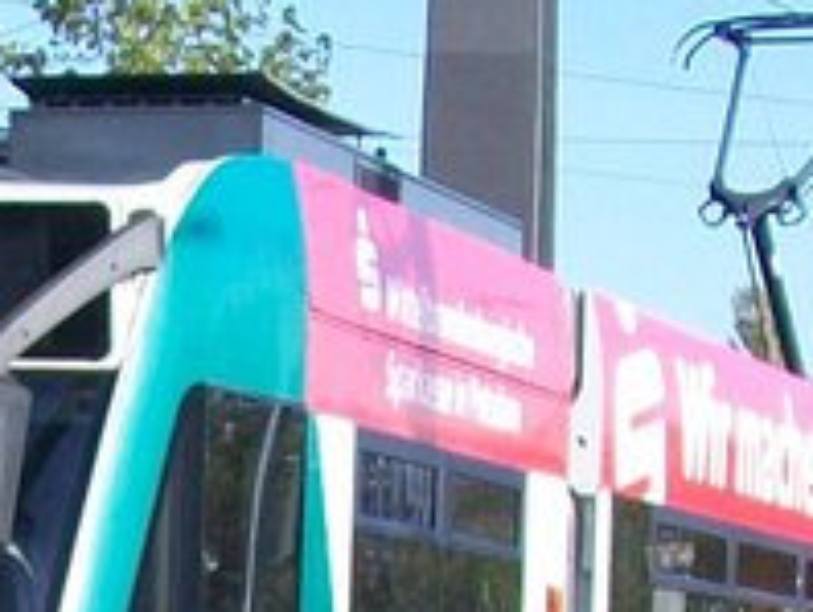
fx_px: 5126
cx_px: -530
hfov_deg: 8.8
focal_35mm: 218
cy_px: 1314
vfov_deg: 6.6
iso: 64
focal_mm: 6
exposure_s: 1/500
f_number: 2.7
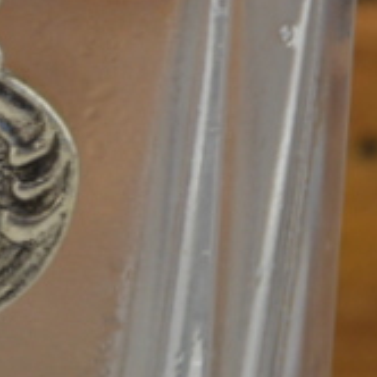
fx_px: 3632
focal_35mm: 295
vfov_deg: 5.9
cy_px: 216
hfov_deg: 5.9
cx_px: -191
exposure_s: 1/40
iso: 400
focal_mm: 55
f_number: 5.6
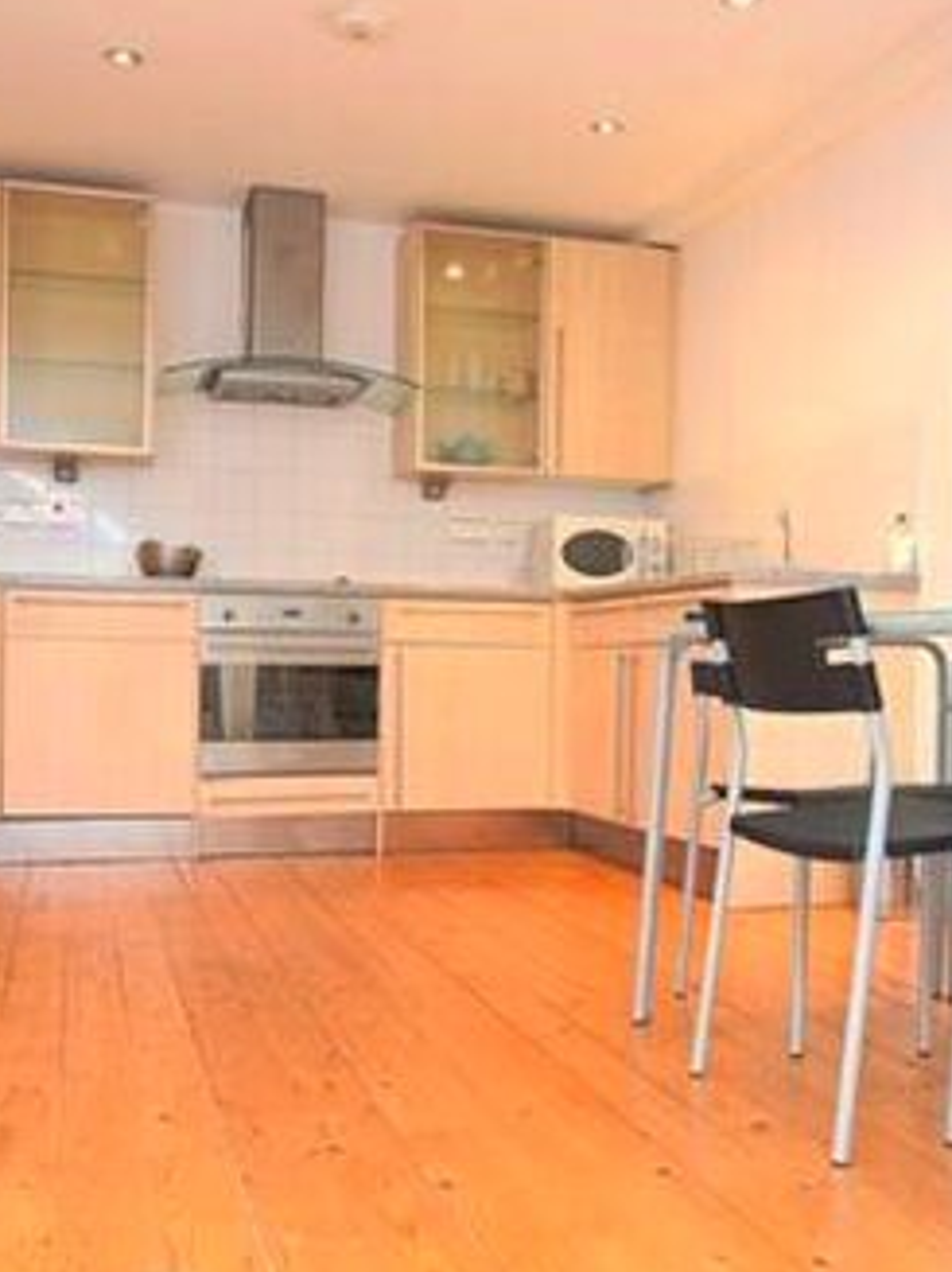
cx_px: 462
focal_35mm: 36
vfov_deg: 51.9
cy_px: 702
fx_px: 1303
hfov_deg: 40.1
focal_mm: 11.5
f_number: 4.5
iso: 800
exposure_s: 1/80
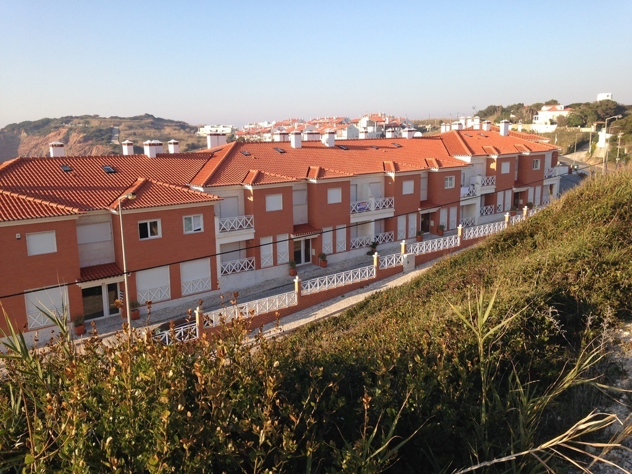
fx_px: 602
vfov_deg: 42.9
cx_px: 316
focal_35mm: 33
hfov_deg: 55.4
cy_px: 237
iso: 50
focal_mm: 4.12
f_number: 2.4
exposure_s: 1/821
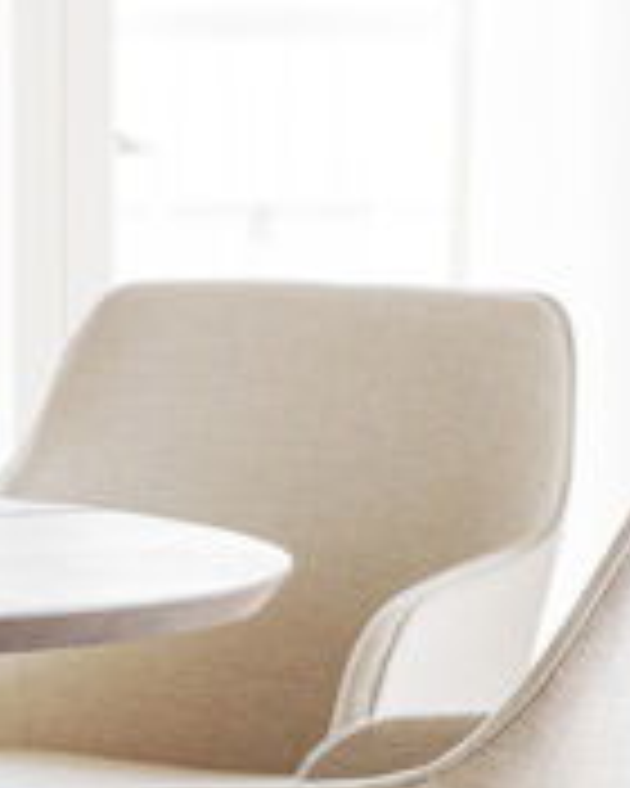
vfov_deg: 5.1
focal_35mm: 376
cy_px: 254
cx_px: -706
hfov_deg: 4.1
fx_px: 8763
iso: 125
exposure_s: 1/30
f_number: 4
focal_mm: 70
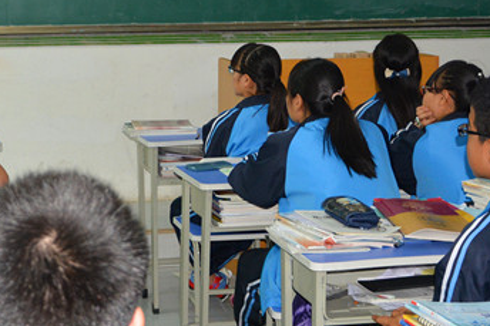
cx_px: 154
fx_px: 1186
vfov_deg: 15.5
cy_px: 53
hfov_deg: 23.2
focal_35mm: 87
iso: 1250
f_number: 4
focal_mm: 25
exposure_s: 1/60
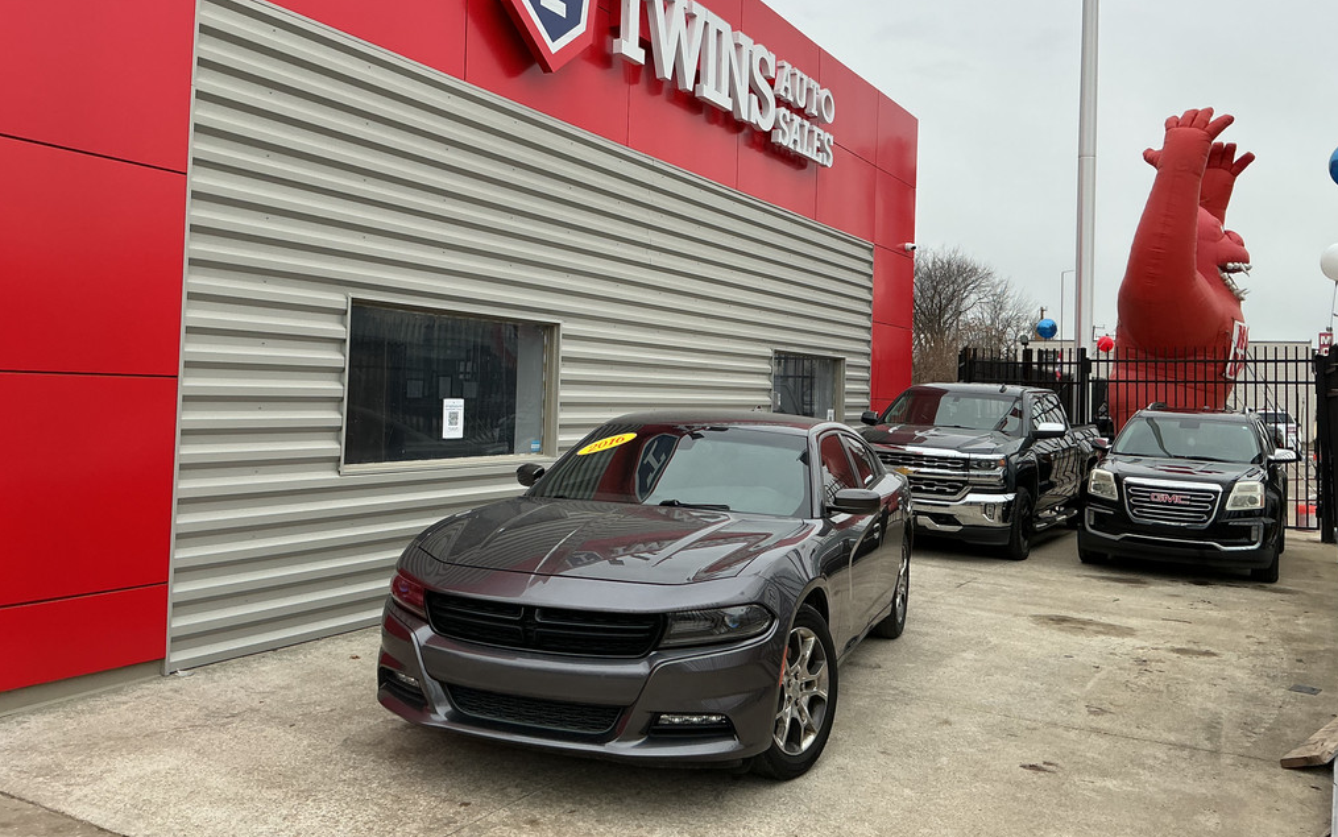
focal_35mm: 31
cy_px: 349
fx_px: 1131
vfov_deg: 40.5
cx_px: 670
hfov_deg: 61.2
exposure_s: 1/372
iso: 25
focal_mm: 3
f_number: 1.8
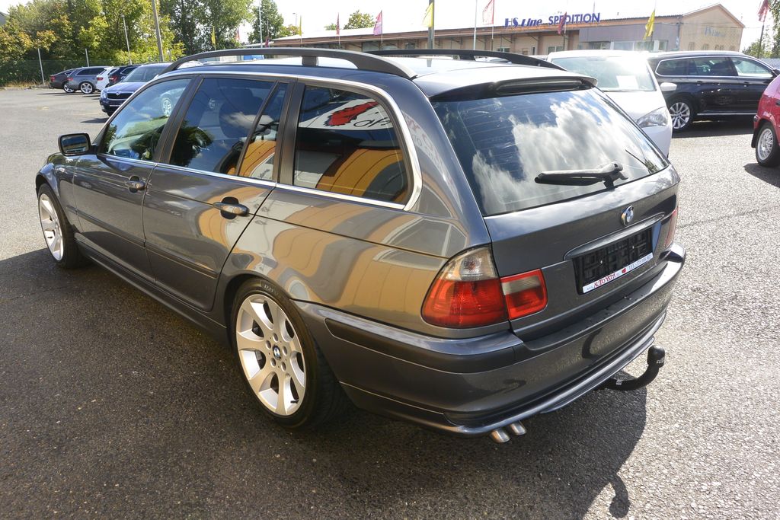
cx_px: 390
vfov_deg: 47.9
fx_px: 585
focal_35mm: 27
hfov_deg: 67.4
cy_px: 260
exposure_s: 1/250
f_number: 6.3
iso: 160
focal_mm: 10
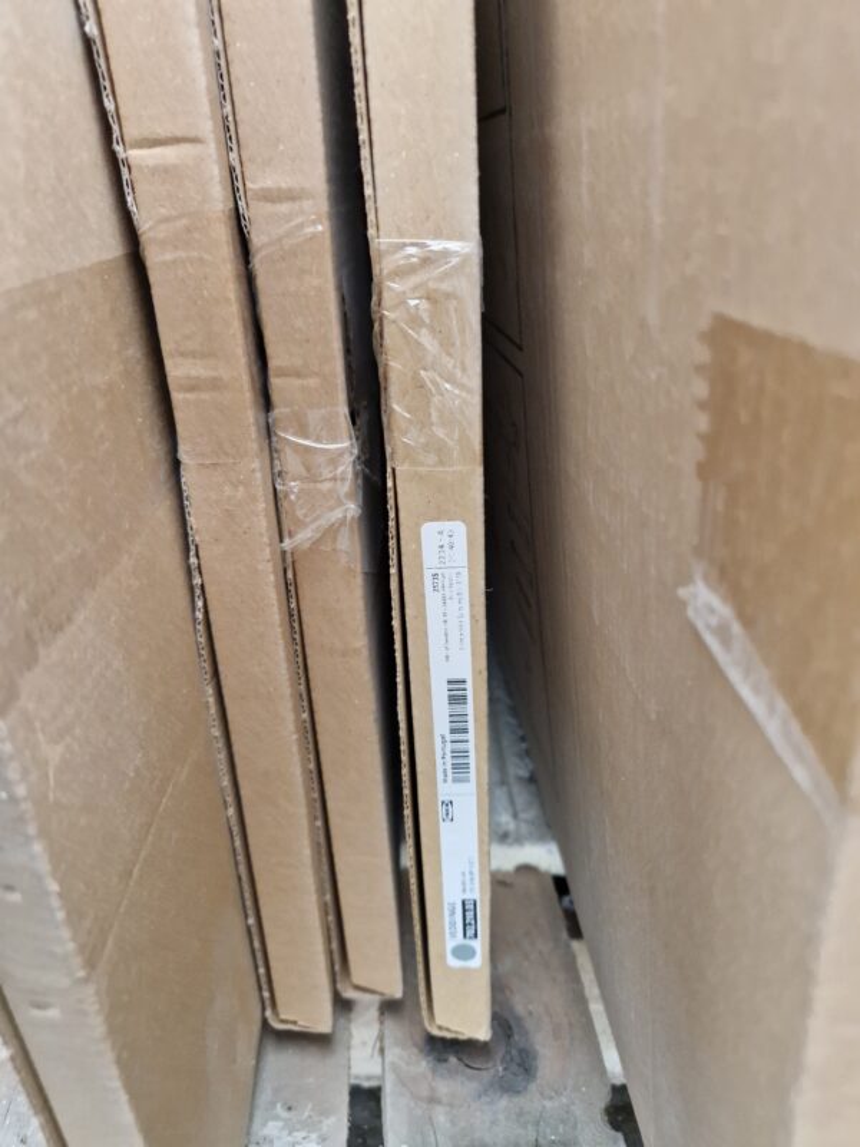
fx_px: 762
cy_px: 574
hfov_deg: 58.9
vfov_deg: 73.9
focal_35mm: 23
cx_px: 430
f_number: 1.8
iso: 640
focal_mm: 5.4
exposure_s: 1/50
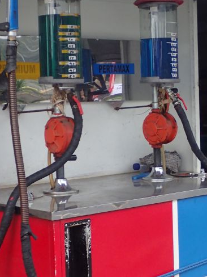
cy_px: 150
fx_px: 670
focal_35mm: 84
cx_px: 107
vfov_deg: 23.3
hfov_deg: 17.6
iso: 160
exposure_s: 1/80
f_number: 2.8
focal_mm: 7.34
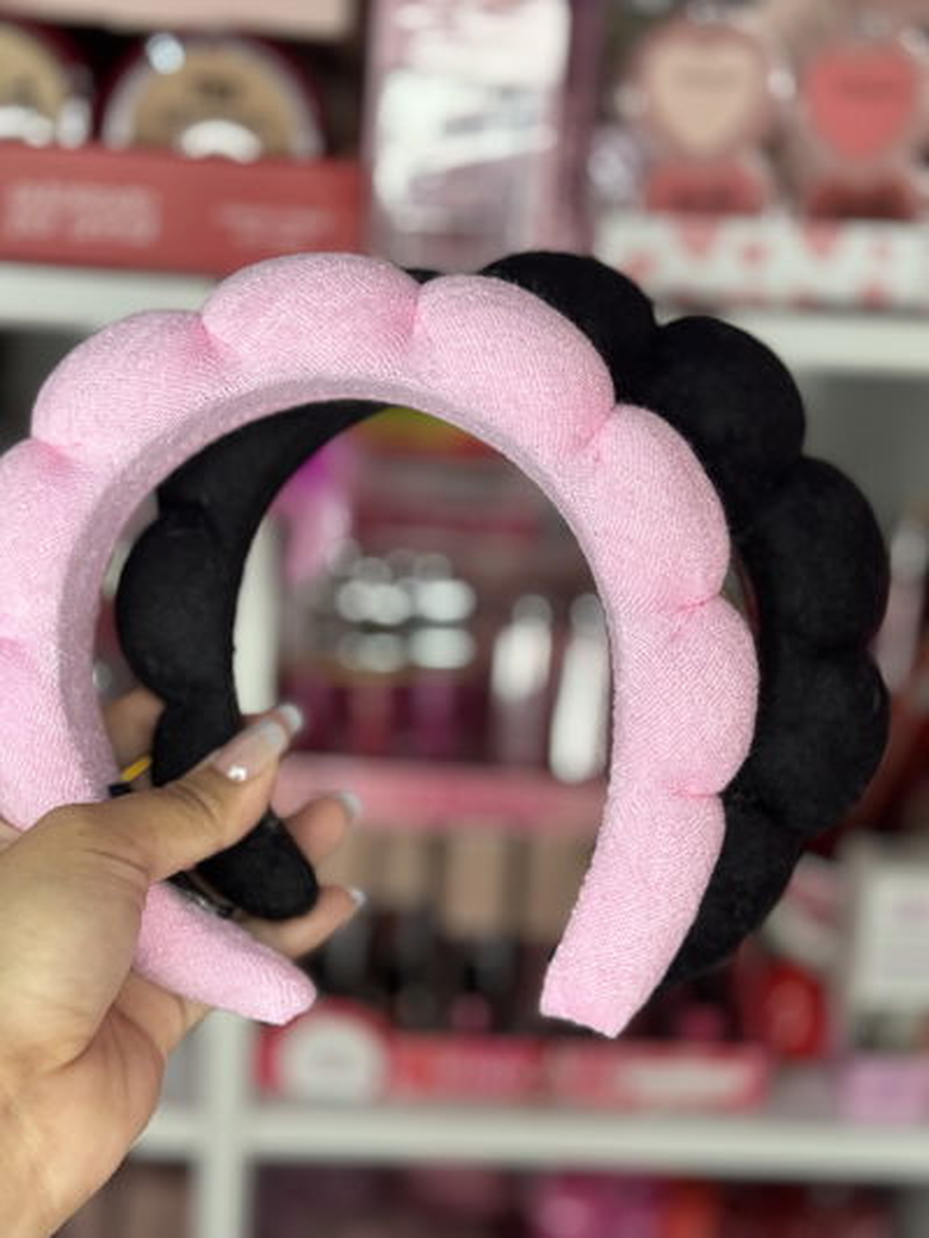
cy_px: 619
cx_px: 464
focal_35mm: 48
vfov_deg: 39.6
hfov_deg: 30.3
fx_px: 1717
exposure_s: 1/100
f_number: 1.78
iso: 50
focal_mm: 6.76
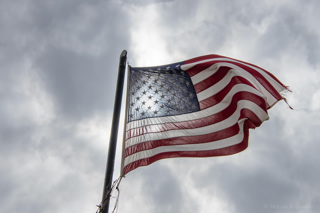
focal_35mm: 102
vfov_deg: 13.4
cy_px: 106
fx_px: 906
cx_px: 160
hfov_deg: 20.0
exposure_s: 1/800
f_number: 11
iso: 200
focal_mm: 68
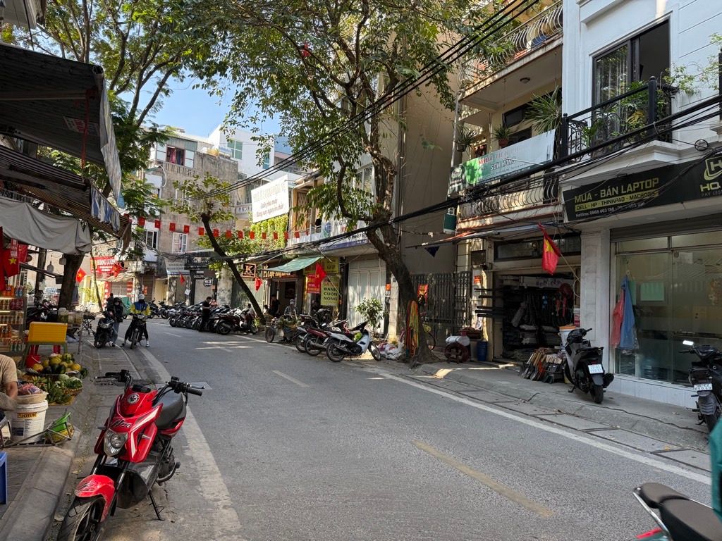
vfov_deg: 56.8
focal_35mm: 24
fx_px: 501
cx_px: 361
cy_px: 270
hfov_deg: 71.6
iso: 100
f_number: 1.78
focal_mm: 6.76
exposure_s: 1/395
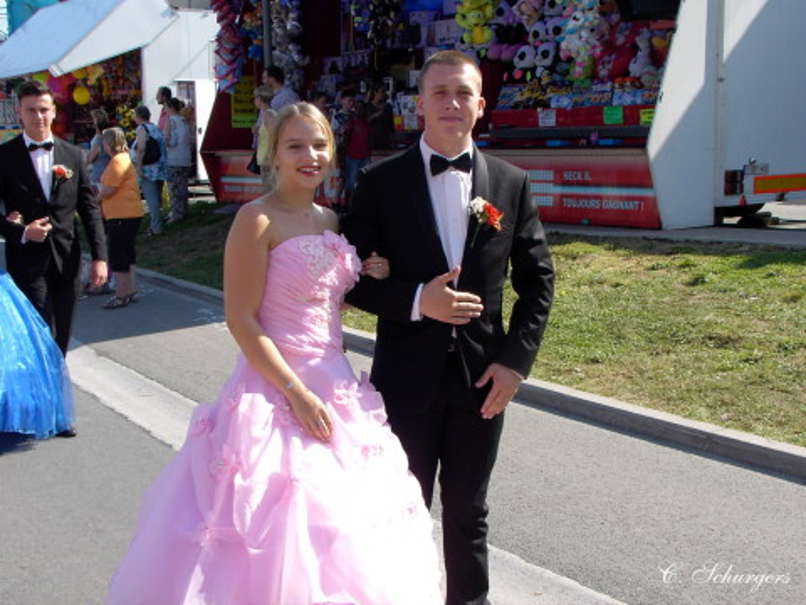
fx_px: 1141
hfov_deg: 38.9
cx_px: 403
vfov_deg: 29.7
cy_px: 302
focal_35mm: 49
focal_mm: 7.5
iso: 70
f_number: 4.5
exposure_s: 1/220
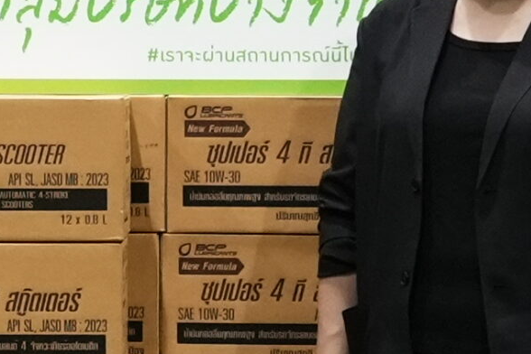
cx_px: -77
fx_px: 3083
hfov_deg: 9.7
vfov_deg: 6.6
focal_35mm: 209
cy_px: 239
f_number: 5.6
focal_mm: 32
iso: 8000
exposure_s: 1/125
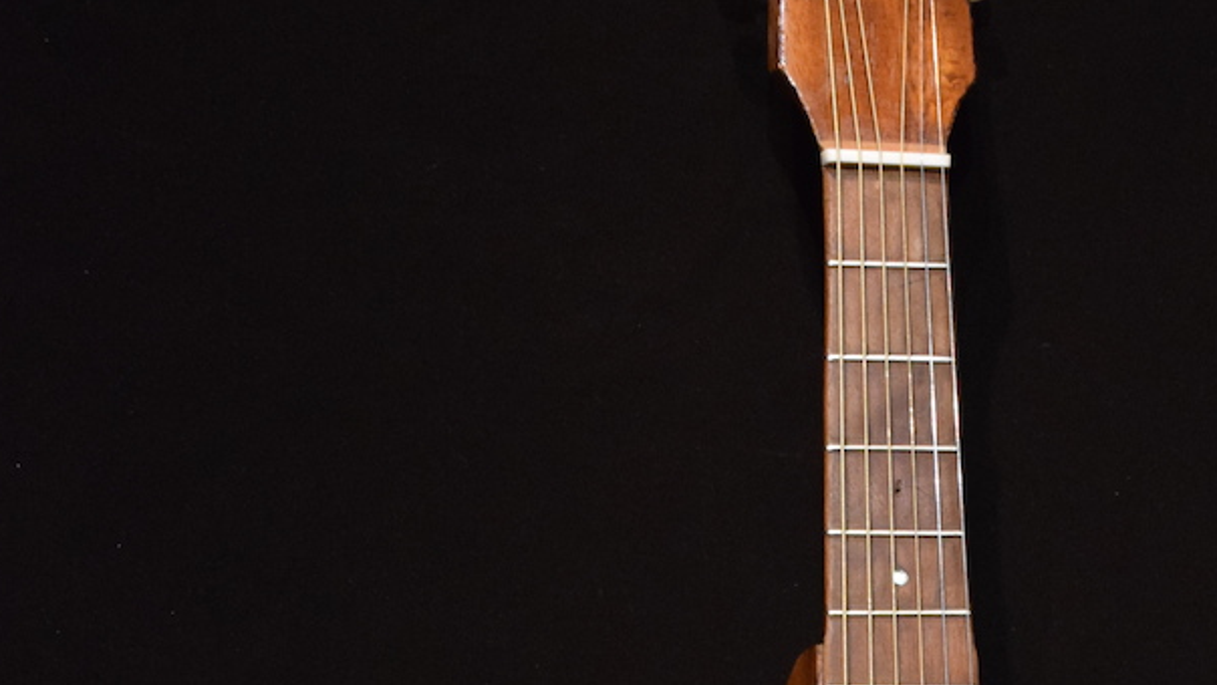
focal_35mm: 105
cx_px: 945
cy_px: 1058
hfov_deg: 20.1
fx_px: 3399
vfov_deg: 11.0
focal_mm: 27
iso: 3200
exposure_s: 1/30
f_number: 4
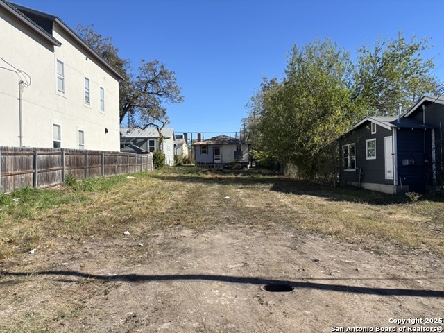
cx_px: 222
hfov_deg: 67.3
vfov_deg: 53.1
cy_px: 166
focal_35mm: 26
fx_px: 333
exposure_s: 1/2778
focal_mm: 5.96
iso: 50
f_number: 1.6
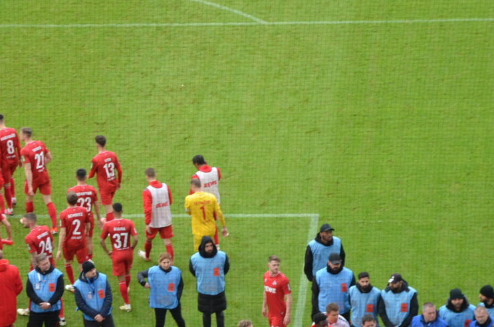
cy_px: 260
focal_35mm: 155
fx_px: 2122
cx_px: 268
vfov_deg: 8.8
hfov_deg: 13.3
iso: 220
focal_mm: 48
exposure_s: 1/125
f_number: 5.6
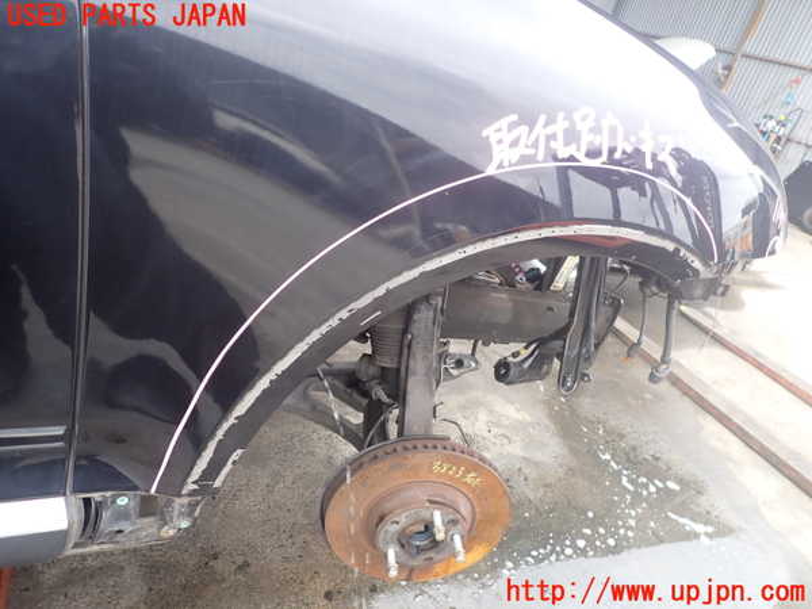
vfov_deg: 54.9
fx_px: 586
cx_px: 406
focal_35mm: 25
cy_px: 304
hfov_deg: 69.4
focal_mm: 4.5
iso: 100
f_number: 2.8
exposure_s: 1/125
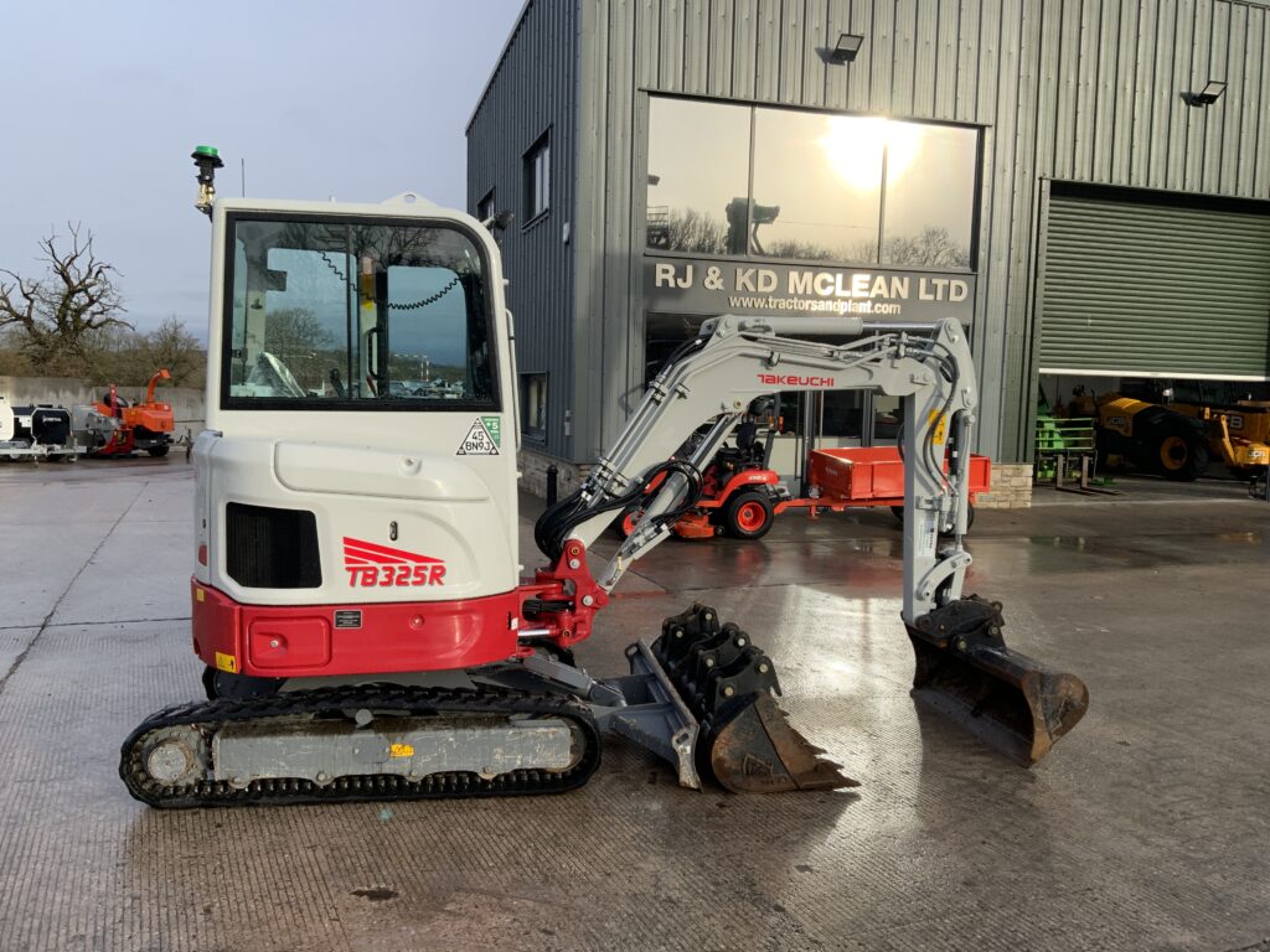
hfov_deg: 61.7
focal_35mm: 29
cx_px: 635
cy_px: 476
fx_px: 1064
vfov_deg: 48.2
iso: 16
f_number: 1.8
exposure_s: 1/912
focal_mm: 3
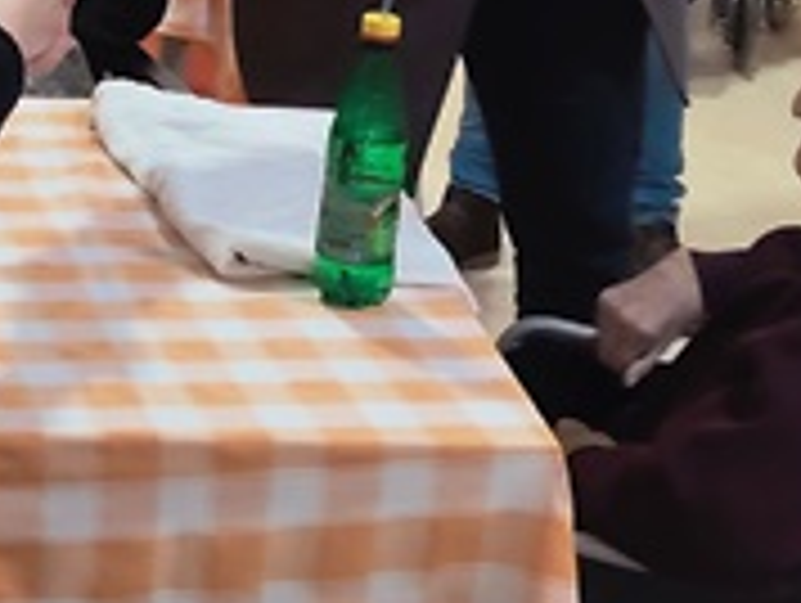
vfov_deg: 12.2
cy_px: -364
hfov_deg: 17.1
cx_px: 410
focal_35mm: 115
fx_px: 2665
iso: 3547
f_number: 1.75
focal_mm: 5.25
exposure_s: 1/50
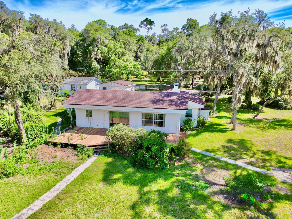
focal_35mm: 24
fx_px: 202
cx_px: 146
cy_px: 110
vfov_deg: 56.8
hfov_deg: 71.6
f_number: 1.7
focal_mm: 6.72
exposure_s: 1/1600
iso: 100
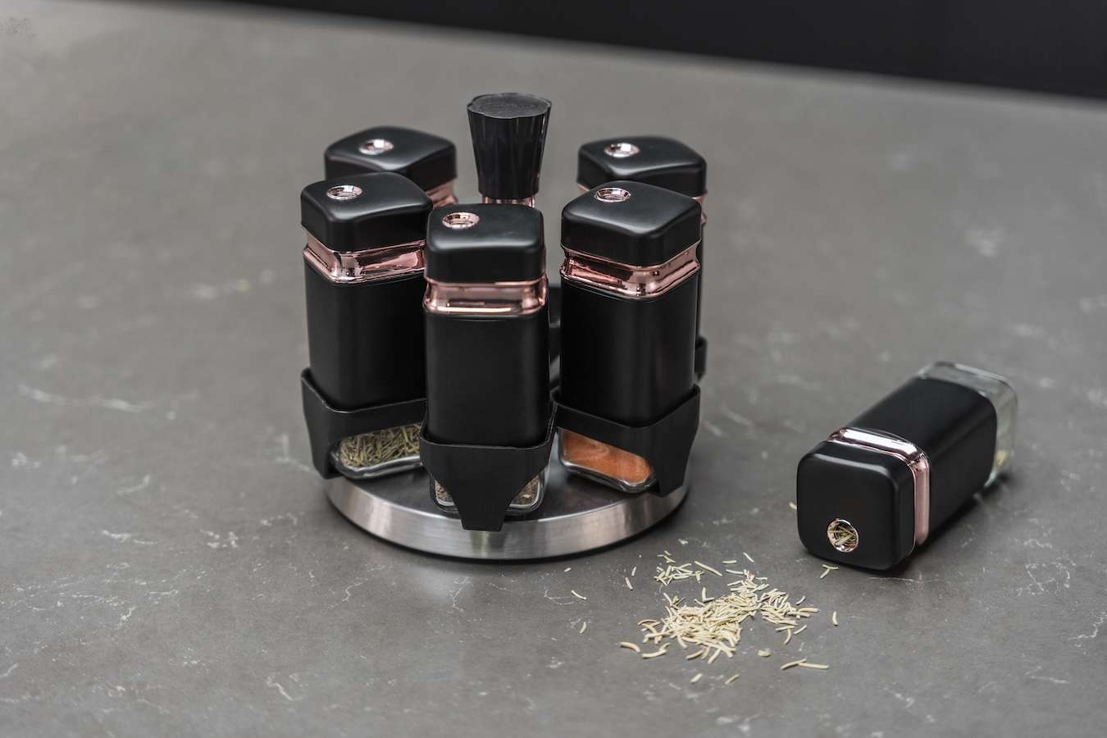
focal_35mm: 70
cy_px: 369
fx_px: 2152
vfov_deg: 19.5
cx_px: 554
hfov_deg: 28.8
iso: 400
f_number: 2.8
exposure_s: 1/80
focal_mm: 70
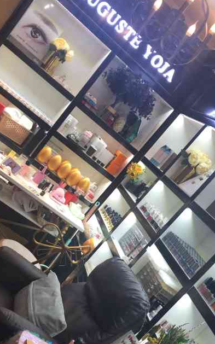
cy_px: 212
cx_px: 80
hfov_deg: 29.1
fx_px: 413
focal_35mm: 44
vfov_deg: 44.9
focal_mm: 4
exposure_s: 1/33
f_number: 1.8
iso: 25
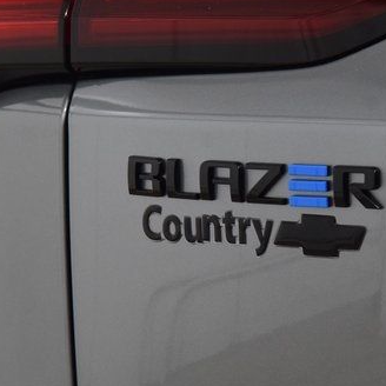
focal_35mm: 174
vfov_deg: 10.0
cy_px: 171
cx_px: 232
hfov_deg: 10.0
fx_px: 2195
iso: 1600
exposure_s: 1/30
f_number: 7.1
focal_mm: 70
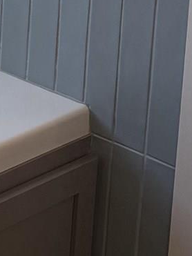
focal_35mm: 149
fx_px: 1103
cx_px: -340
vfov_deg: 12.3
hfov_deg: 8.6
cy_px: -184
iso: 100
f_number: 1.78
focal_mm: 6.76
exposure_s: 1/269
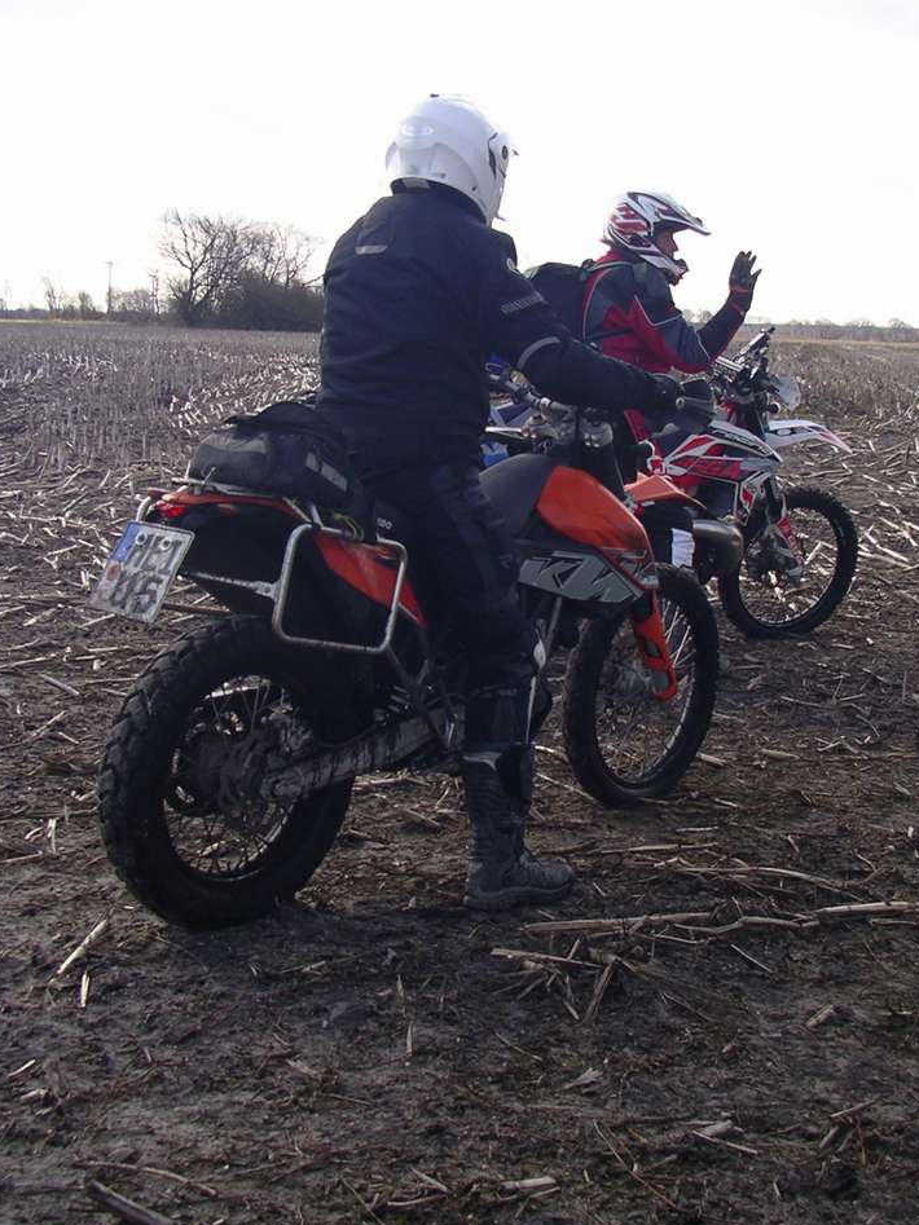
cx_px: 500
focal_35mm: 50
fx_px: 1770
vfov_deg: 38.2
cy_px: 611
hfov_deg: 29.1
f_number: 2.8
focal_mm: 5.7
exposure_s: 1/400
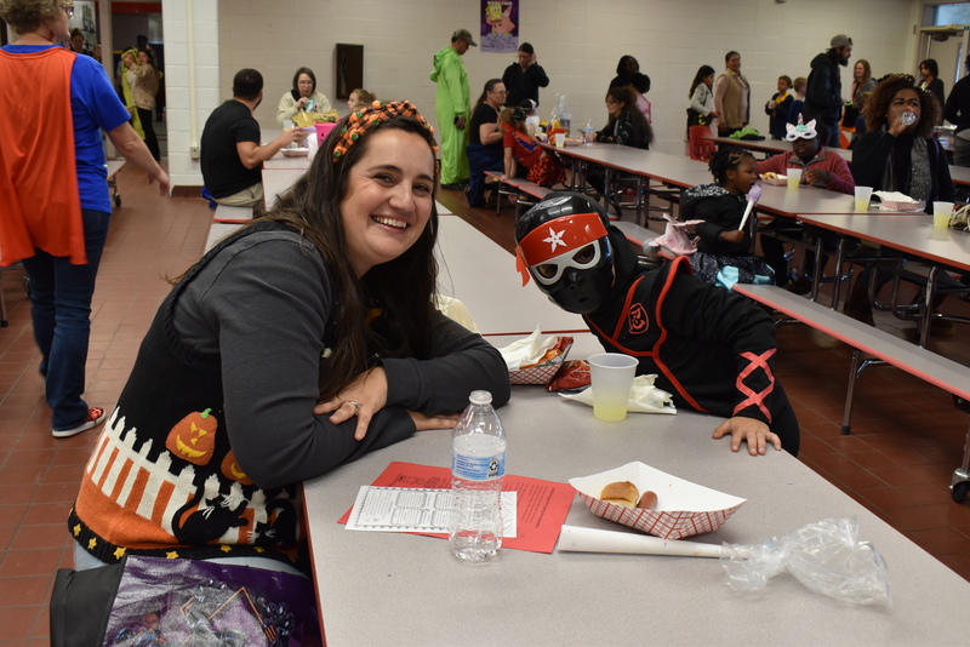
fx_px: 970
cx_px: 485
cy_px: 324
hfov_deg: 53.1
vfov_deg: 36.9
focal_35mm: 36
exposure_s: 1/40
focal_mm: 24
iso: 500
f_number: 7.1
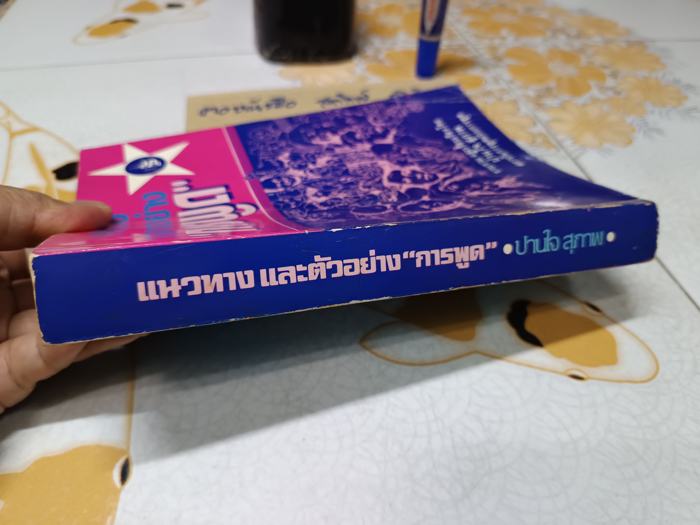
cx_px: 350
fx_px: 485
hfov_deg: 71.6
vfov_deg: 56.8
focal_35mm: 24
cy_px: 262
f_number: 1.7
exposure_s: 1/25
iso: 1089
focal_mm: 5.31
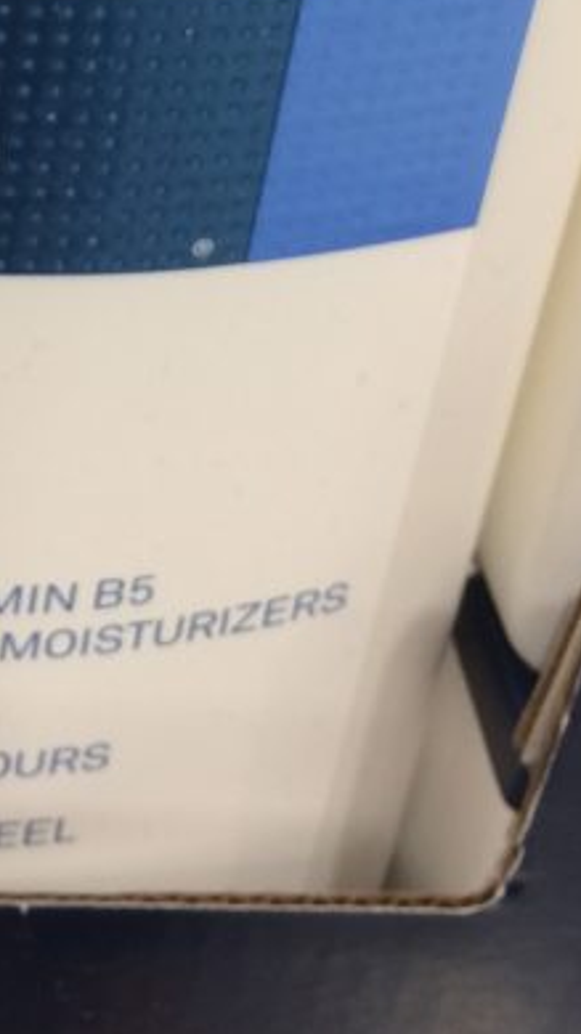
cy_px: -249
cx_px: -90
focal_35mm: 83
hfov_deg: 14.2
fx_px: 2276
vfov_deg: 23.2
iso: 80
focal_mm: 4.15
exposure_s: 1/30
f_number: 2.2
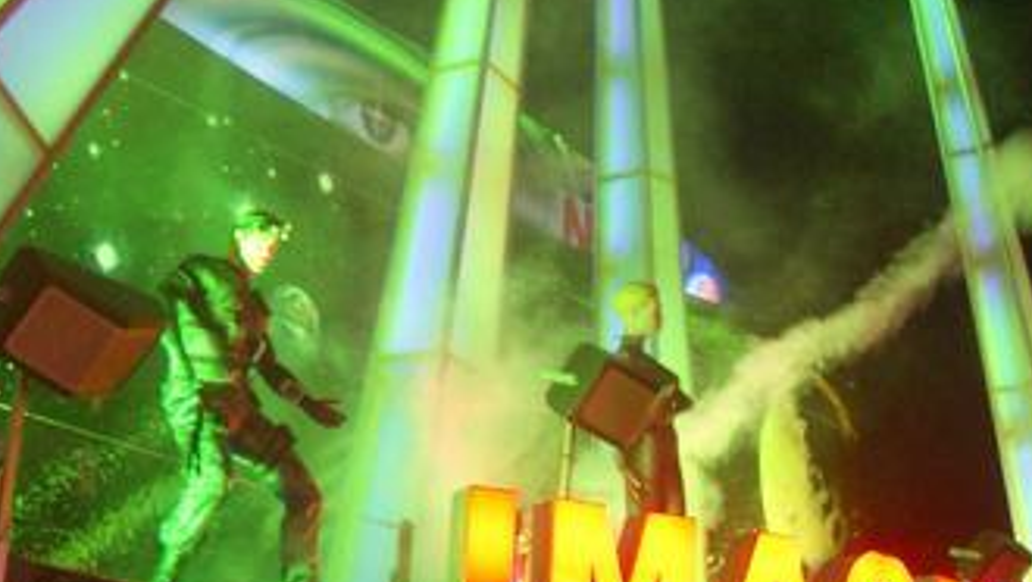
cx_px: 579
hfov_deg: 28.6
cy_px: 278
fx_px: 2026
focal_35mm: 74
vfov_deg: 16.3
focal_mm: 5.8
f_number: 2.6
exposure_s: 1/10
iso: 100
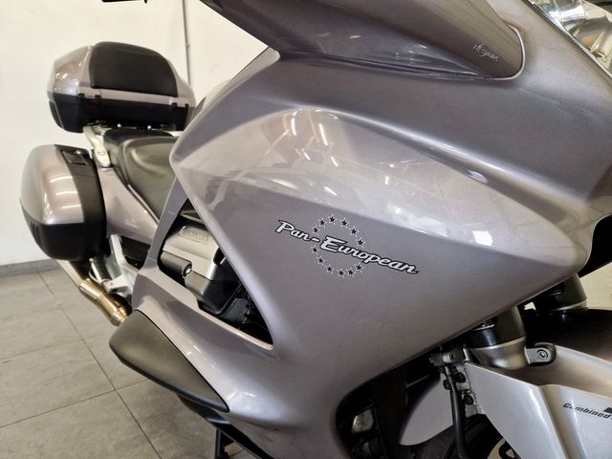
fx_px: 407
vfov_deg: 58.9
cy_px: 230
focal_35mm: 23
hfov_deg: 73.9
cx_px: 306
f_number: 1.8
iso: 400
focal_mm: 5.4
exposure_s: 1/100
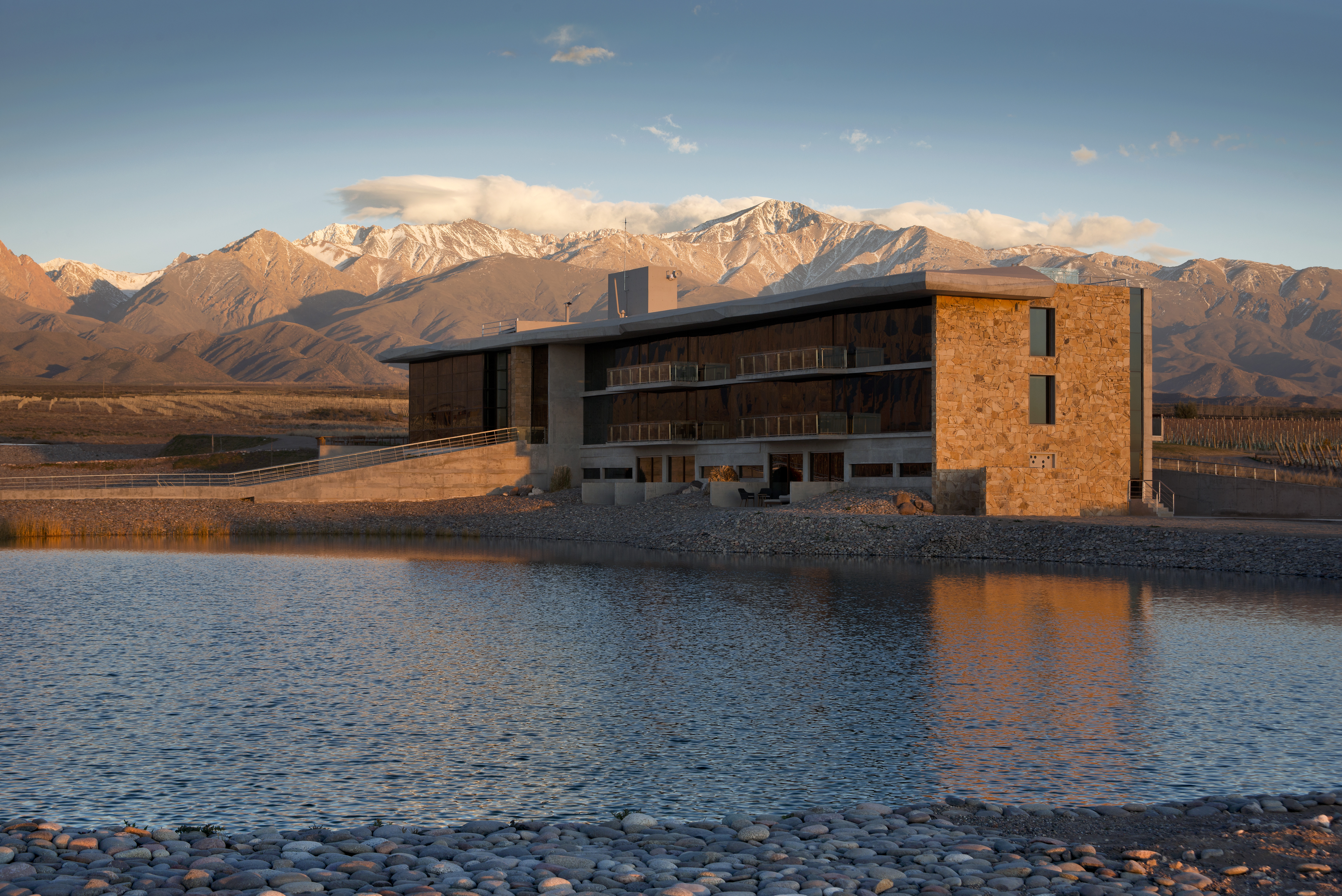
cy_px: 448
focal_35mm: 55
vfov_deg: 24.6
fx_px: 2051
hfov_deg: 36.2
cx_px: 671
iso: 100
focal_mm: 55
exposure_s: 1/13
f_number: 11
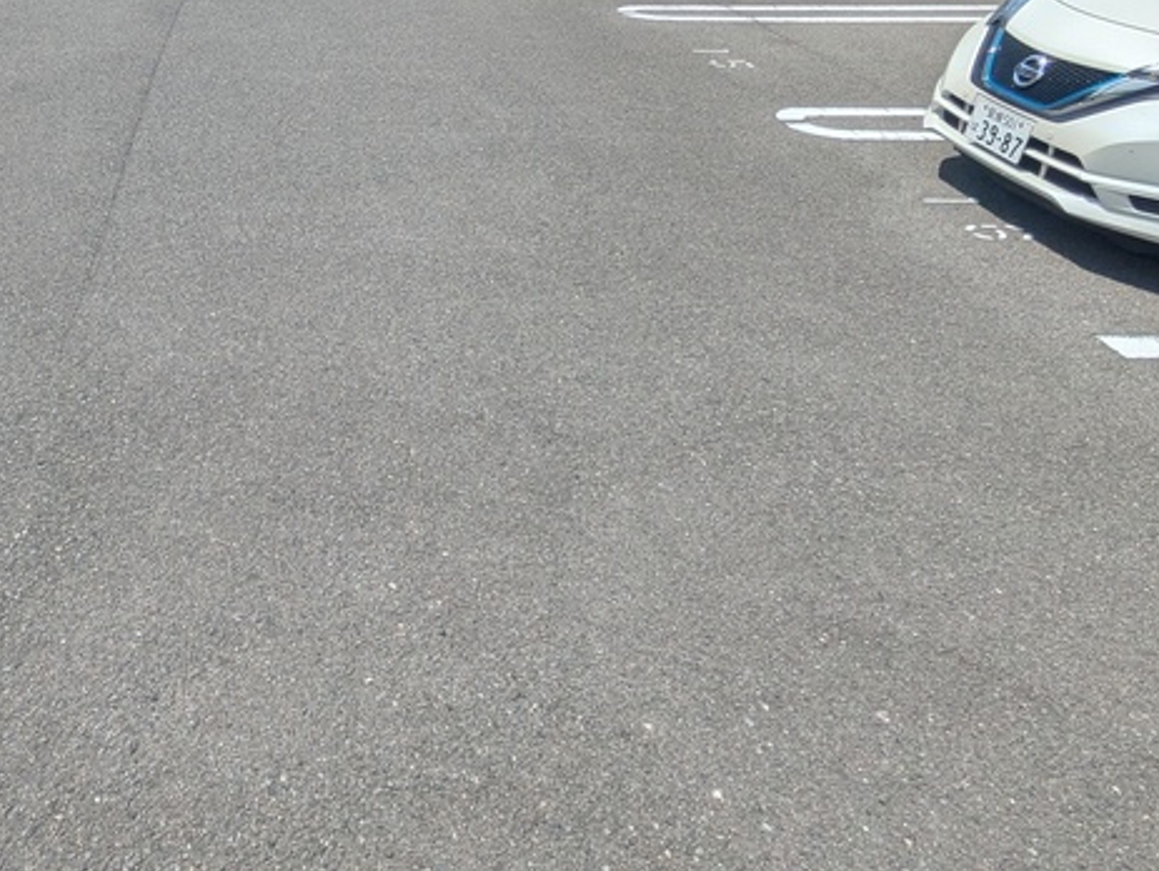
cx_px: 275
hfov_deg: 58.1
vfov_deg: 47.8
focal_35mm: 29
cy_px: 323
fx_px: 972
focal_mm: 1.83
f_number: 2.2
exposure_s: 1/2049
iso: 37
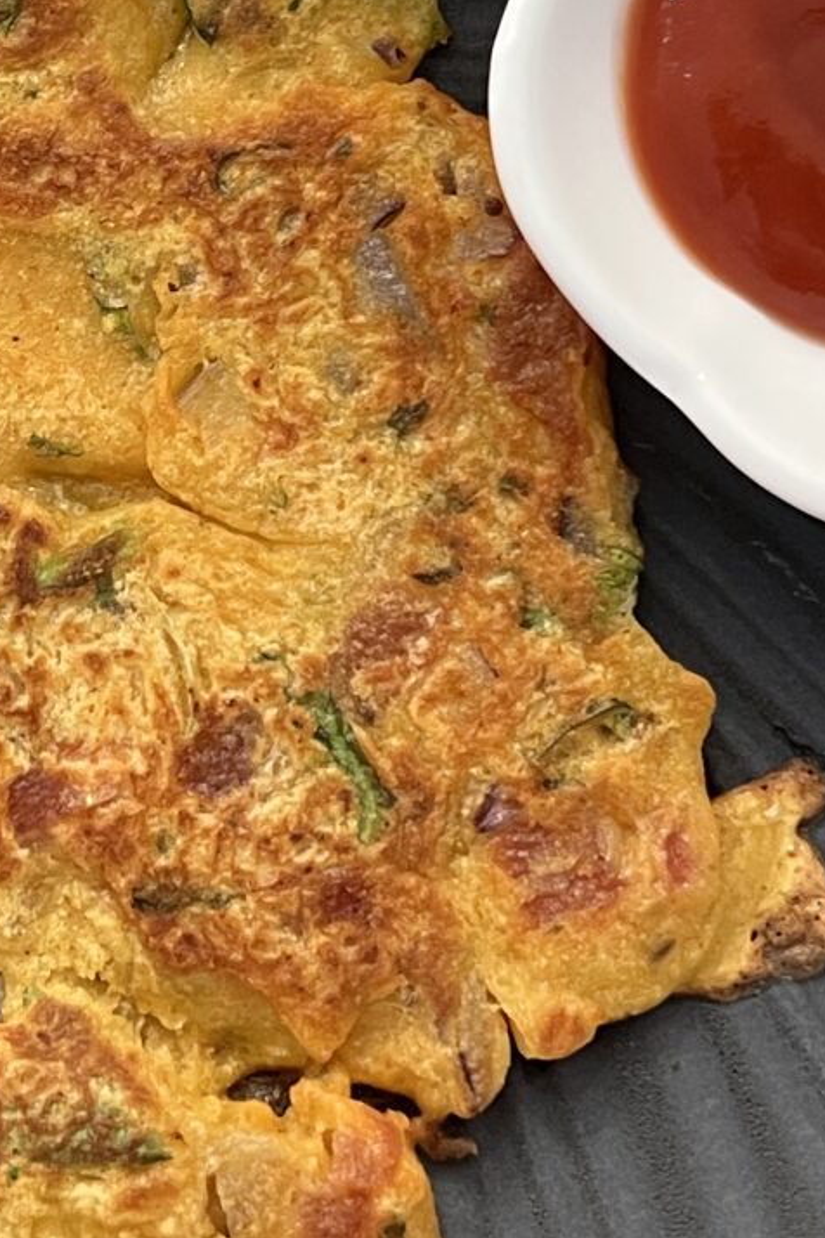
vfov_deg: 20.5
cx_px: 114
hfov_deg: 14.0
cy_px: 76
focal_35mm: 97
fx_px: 3334
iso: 250
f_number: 1.5
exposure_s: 1/50
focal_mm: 5.7
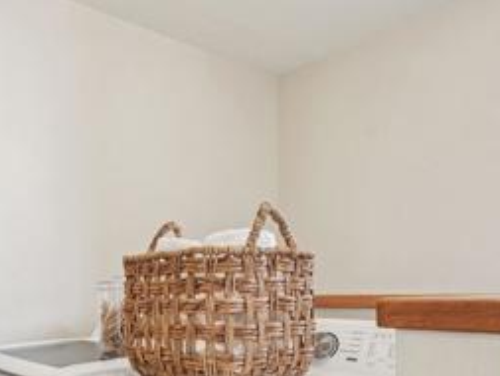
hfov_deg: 50.9
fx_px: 491
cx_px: 107
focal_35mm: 34
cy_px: 294
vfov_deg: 40.3
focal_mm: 14
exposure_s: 1/10
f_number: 8
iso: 640
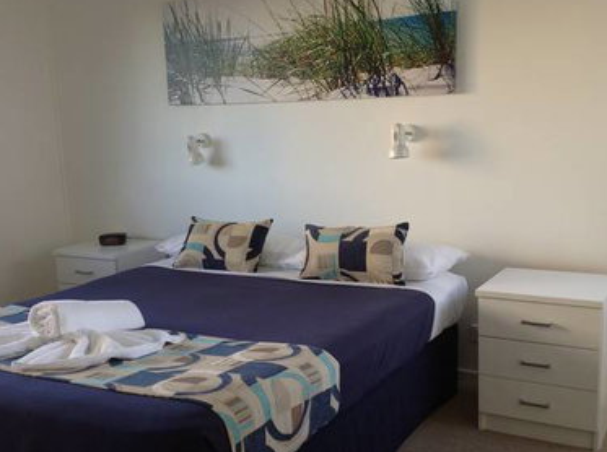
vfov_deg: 32.0
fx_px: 787
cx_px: 259
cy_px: 257
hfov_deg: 42.1
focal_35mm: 45
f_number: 2.4
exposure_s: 1/40
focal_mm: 4.28
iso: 64
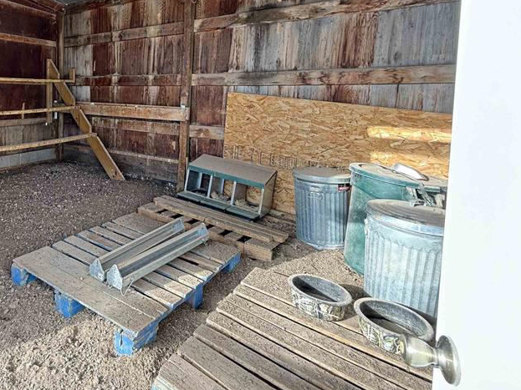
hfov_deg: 69.1
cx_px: 130
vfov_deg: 56.8
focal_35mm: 23
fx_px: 346
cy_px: 113
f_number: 2.2
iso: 64
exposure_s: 1/109
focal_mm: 2.22
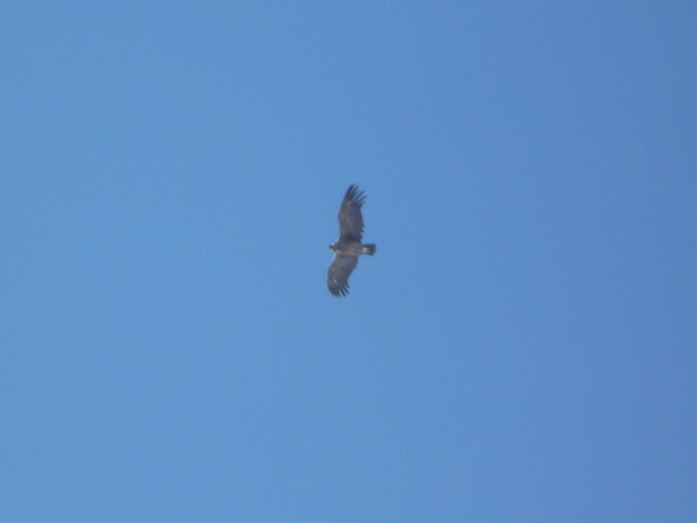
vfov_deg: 11.9
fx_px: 2517
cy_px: 262
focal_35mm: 125
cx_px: 348
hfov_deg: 15.8
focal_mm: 22
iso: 80
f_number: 5.9
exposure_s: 1/250
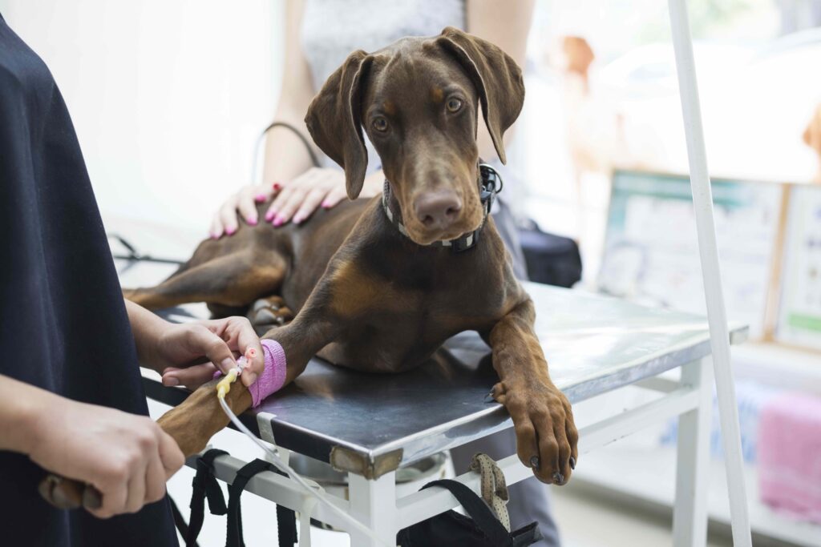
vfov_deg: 27.0
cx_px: 410
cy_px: 274
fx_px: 1140
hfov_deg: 39.6
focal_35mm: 50
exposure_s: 1/125
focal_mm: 50
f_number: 2.8
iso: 400
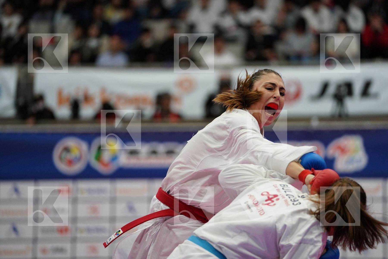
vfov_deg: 7.8
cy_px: 130
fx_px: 1897
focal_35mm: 176
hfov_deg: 11.7
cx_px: 194
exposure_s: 1/1000
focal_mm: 176
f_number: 2.8
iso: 3200
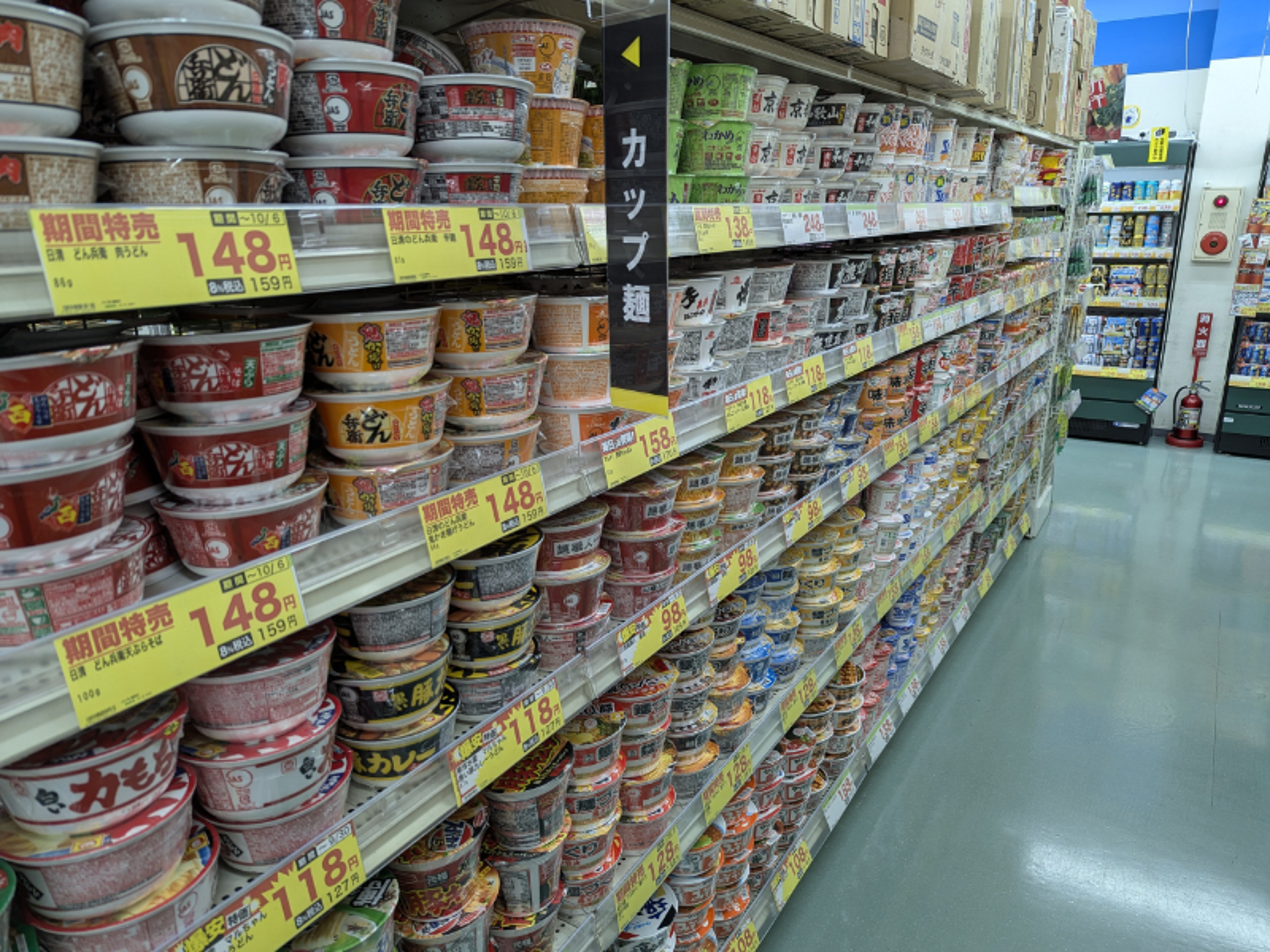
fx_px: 881
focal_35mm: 24
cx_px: 635
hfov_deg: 71.6
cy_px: 476
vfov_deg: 56.8
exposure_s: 1/50
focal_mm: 6.8
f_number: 1.9
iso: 44
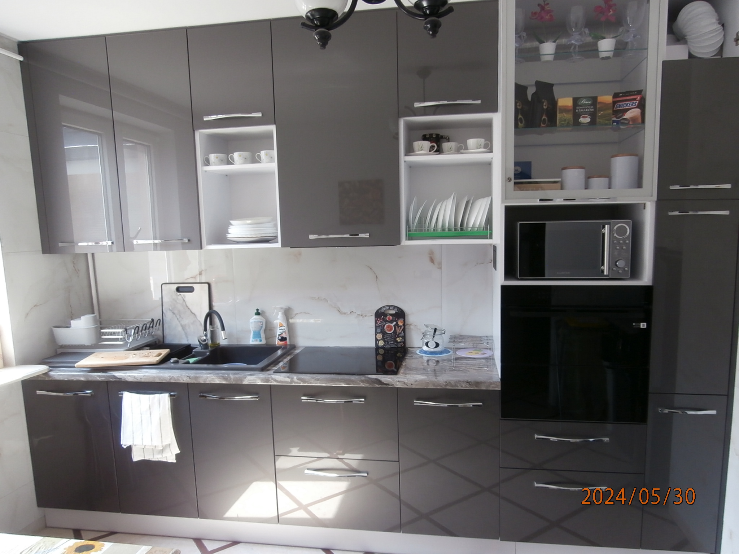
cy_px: 277
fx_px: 512
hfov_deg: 71.6
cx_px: 370
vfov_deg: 56.8
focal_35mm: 24
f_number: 3
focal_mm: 4.2
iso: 125
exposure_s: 1/30
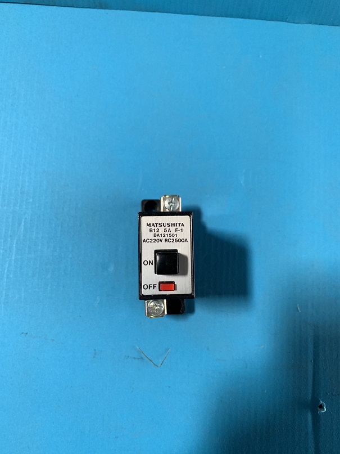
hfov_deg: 53.1
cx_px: 170
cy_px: 227
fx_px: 341
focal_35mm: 26
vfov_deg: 67.3
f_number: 1.8
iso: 320
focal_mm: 4.25
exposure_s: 1/60
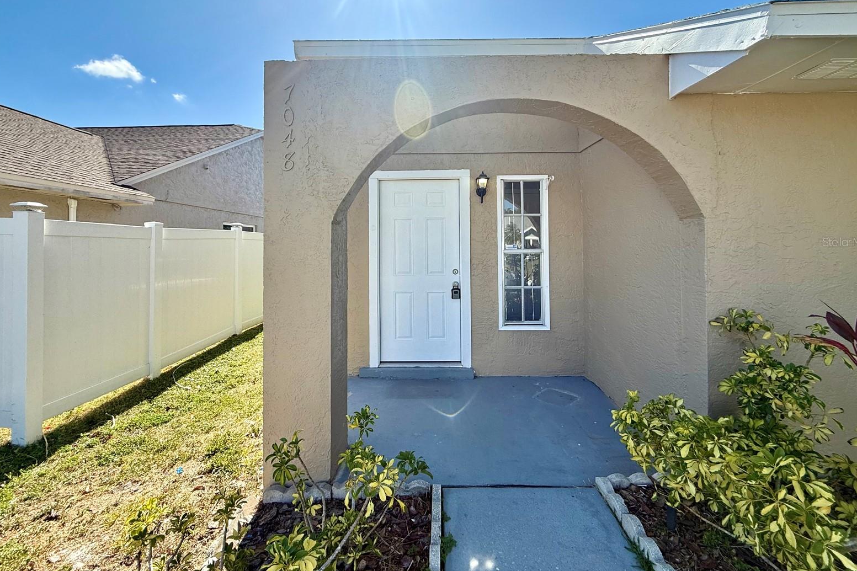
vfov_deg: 76.8
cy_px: 242
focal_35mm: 15
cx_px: 433
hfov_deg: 100.4
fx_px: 357
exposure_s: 1/841
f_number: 2.2
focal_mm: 2.22
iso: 50
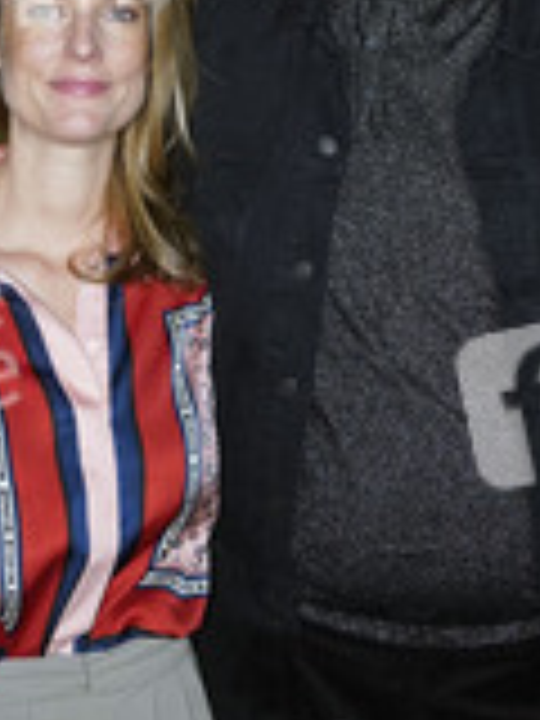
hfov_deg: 14.4
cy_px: 158
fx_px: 2142
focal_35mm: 103
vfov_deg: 18.9
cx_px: 279
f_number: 5.6
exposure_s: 1/160
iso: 2000
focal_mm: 43
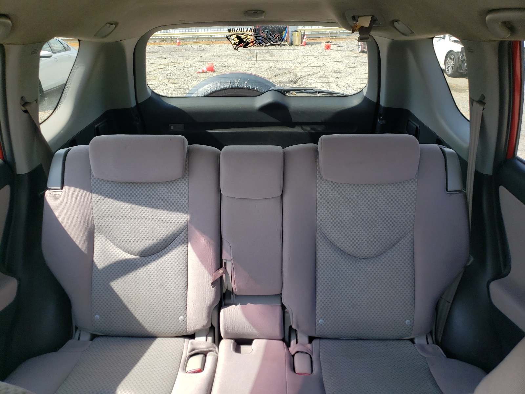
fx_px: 394
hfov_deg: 67.3
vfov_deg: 53.1
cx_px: 262
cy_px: 197
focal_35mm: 26
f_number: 1.5
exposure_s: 1/227
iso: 50
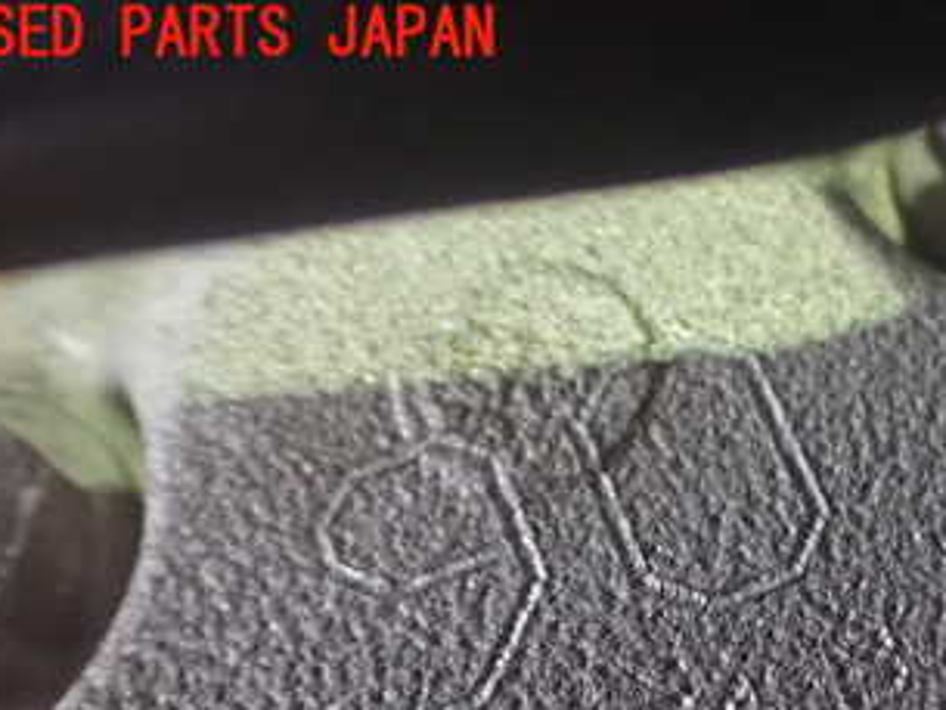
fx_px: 1613
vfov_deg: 23.9
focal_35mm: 59
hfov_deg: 31.1
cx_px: 862
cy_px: 694
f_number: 2.3
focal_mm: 5.4
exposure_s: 1/30
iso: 1250
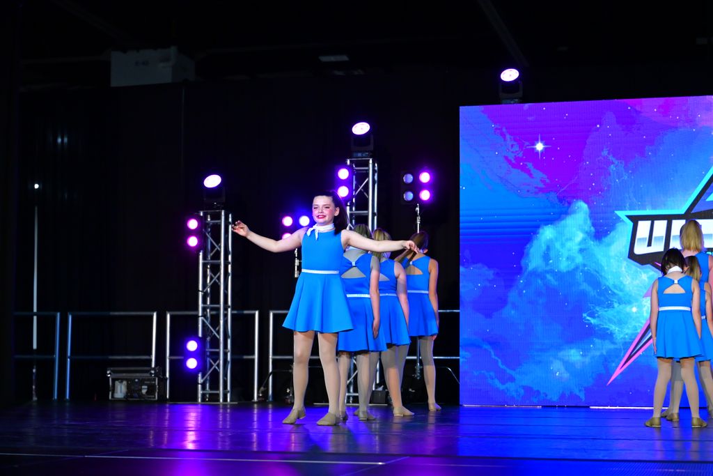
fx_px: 1386
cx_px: 356
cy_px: 238
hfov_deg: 28.8
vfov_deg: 19.5
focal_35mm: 70
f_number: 4
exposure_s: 1/800
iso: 5000
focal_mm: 70
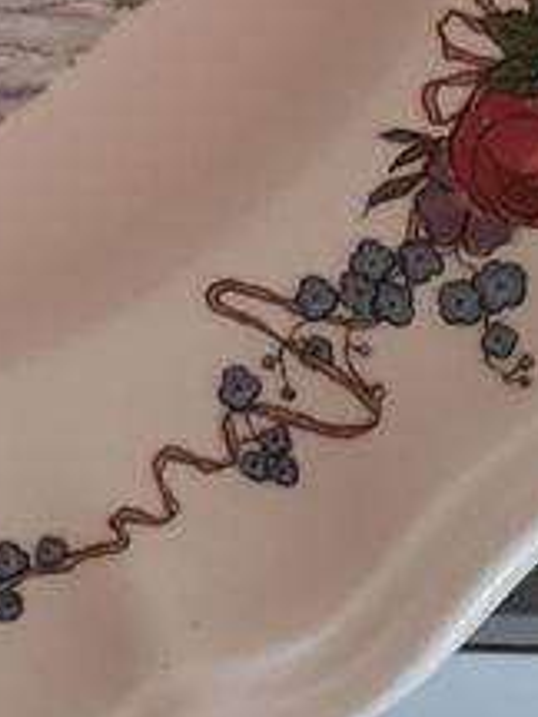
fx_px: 2590
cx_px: -242
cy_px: -375
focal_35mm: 125
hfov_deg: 11.4
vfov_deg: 14.6
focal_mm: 3.6
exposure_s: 1/100
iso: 80
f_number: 1.9
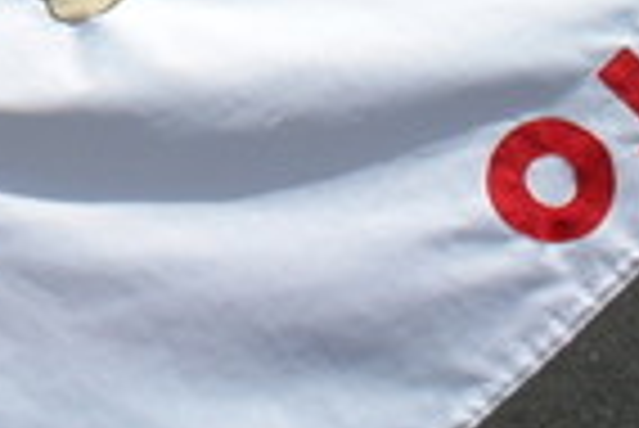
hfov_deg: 15.8
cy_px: -403
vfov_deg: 10.0
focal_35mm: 128
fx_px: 2274
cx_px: 45
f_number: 8.4
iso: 100
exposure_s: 1/500
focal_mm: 6.3
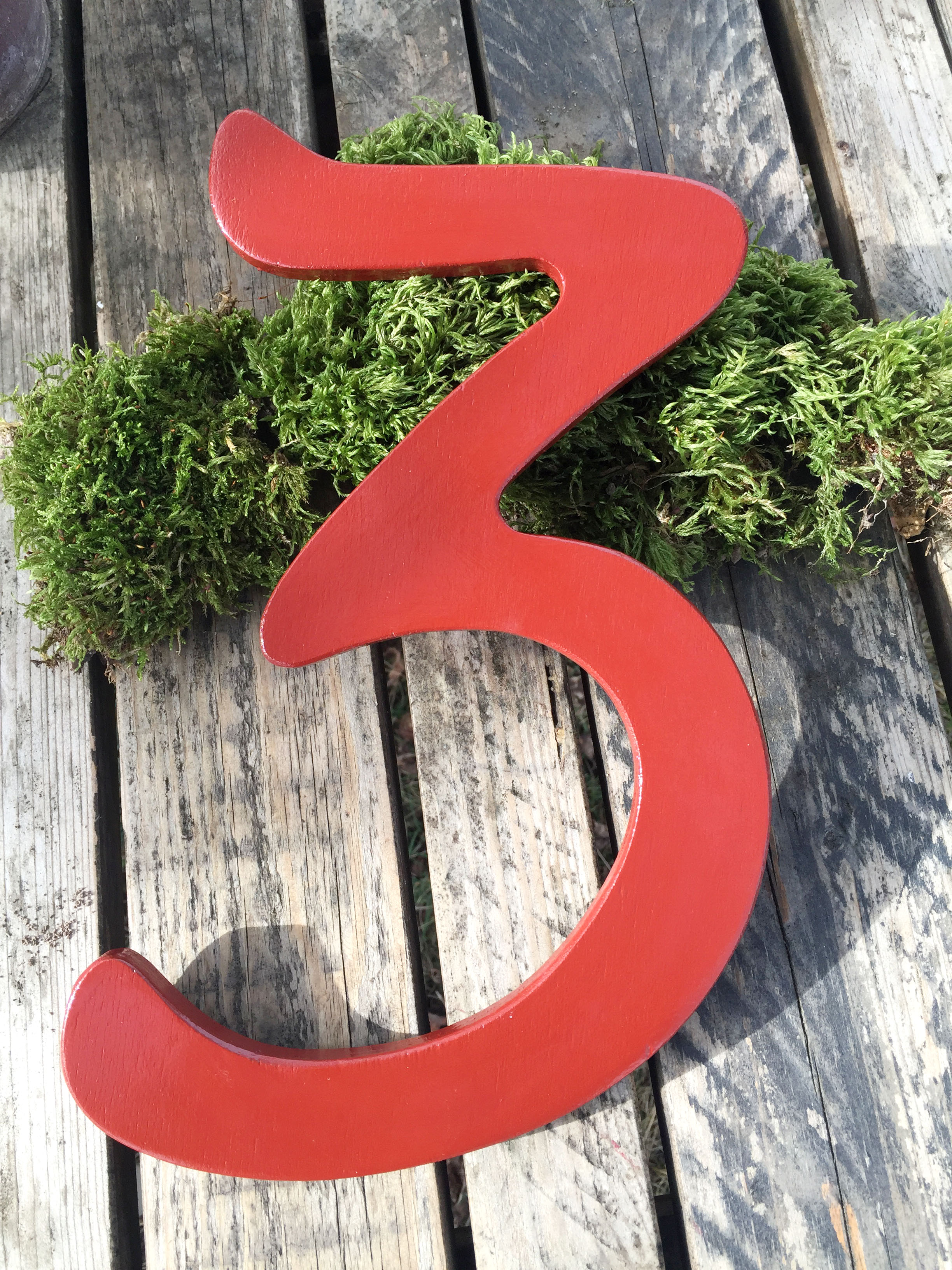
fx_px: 1063
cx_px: 476
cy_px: 635
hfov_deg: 48.2
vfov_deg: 61.7
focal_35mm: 29
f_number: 2.2
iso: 32
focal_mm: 4.15
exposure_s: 1/430
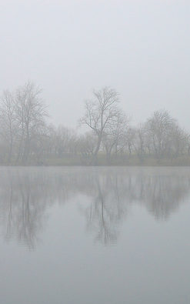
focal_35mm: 116
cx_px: 34
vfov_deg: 18.0
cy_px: 152
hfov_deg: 11.2
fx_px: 961
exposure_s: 1/400
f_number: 9
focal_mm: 50
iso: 800
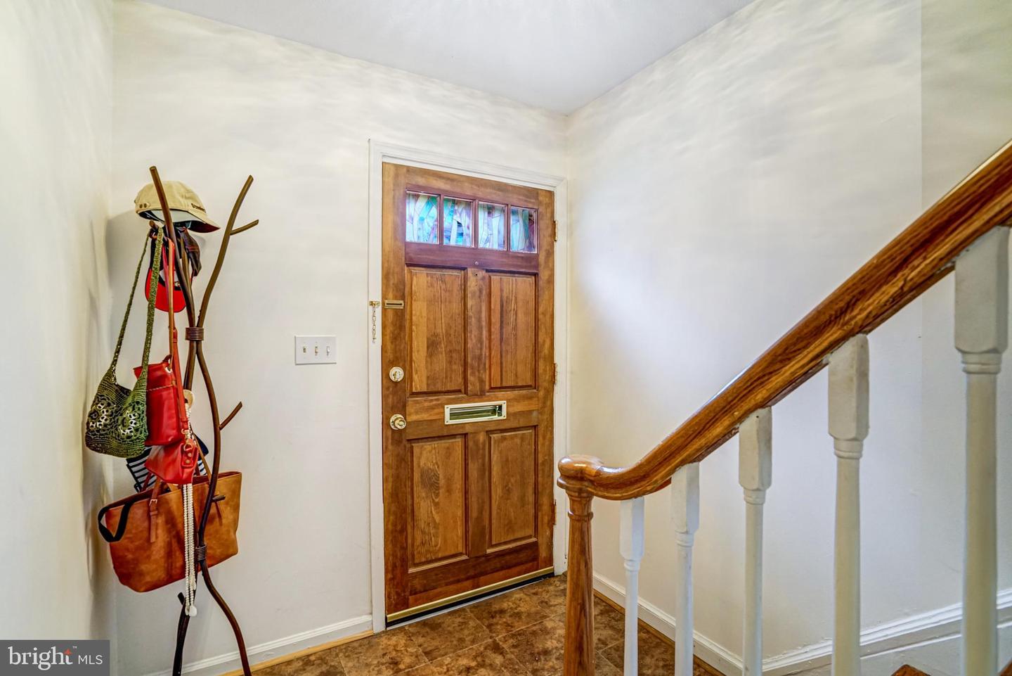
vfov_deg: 73.8
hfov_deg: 96.7
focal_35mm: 16
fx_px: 450
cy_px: 338
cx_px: 506
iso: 1250
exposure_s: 1/15
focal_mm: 16
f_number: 8
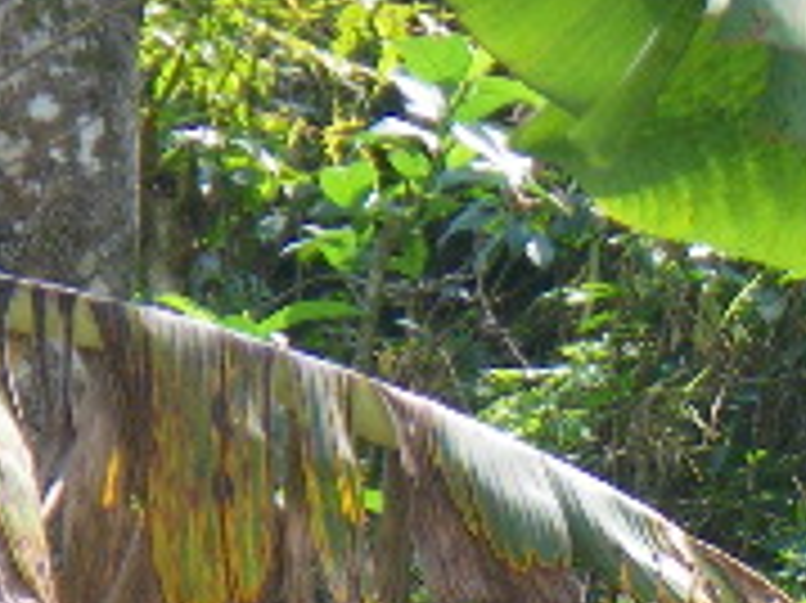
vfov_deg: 2.7
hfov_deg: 3.6
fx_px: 12751
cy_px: 909
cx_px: 813
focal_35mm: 548
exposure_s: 1/160
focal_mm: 20.6
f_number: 5.2
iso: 125
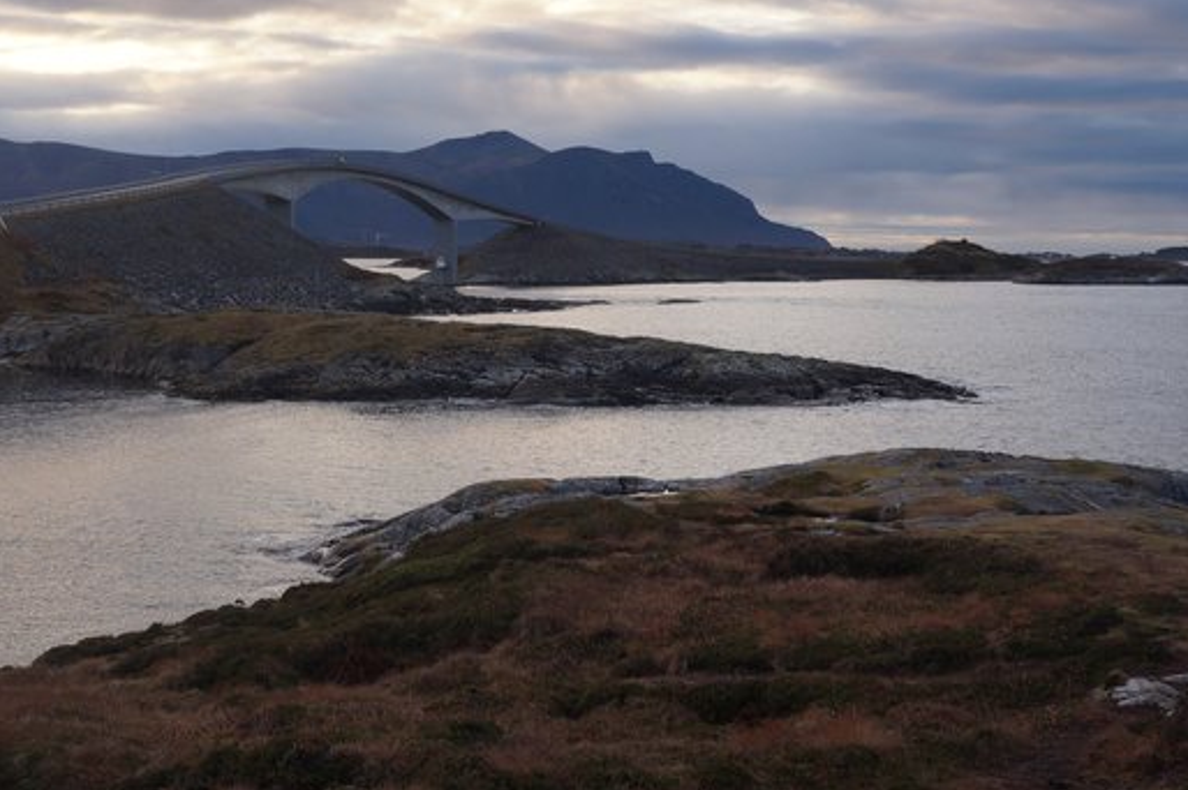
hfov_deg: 35.6
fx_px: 1847
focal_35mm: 56
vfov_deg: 24.0
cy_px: 263
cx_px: 532
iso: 200
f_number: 9
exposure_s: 1/100
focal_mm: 24
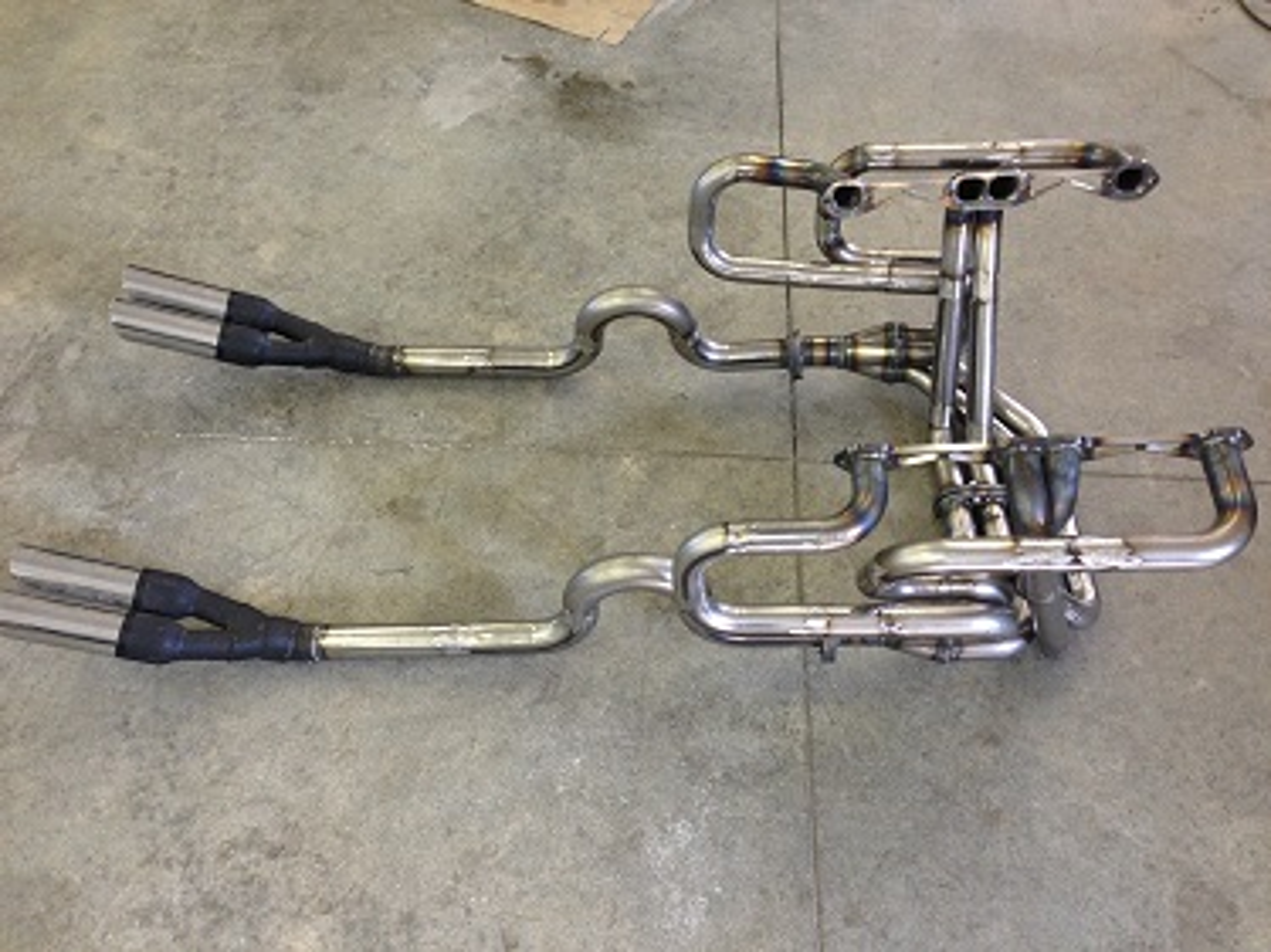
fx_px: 1211
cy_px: 476
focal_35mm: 33
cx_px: 636
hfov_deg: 55.4
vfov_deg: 42.9
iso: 64
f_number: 2.4
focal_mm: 4.13
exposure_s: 1/20
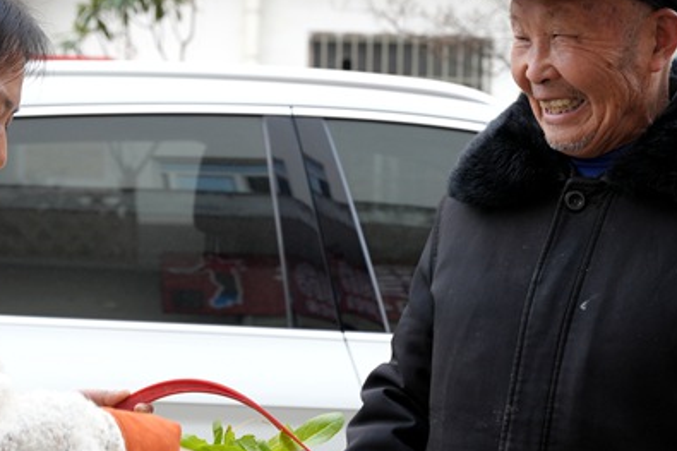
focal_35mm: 75
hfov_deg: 26.9
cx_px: 276
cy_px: 310
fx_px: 1414
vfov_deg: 18.1
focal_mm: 37.1
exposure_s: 1/160
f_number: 4
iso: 320
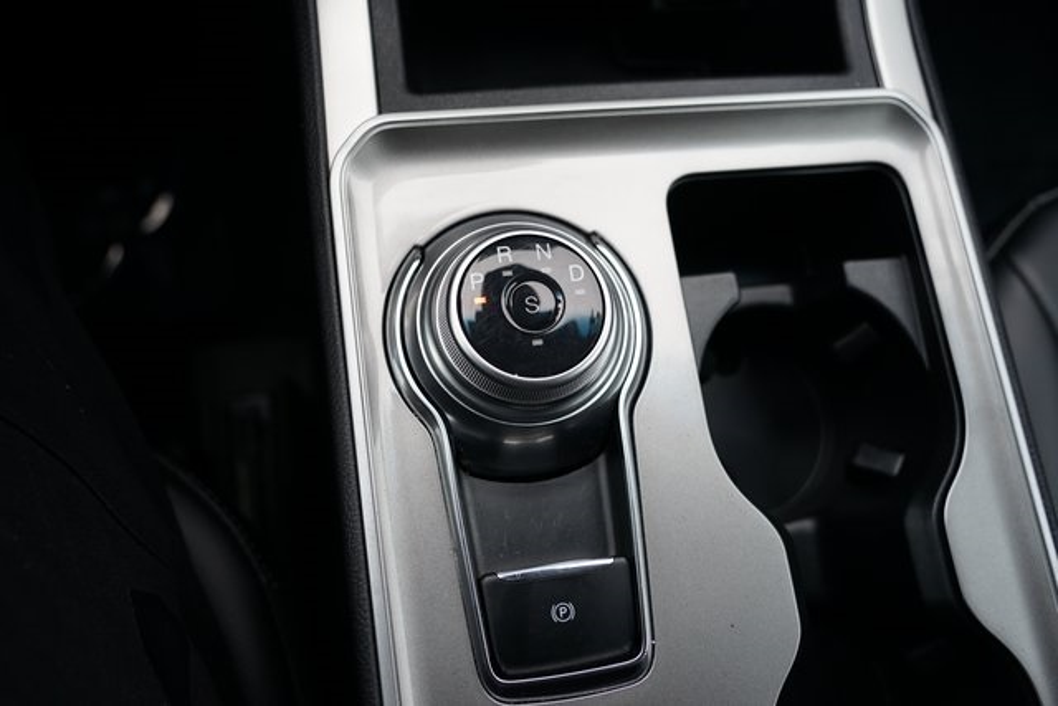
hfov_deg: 58.7
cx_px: 529
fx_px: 941
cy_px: 353
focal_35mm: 32
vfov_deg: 41.1
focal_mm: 32
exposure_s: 1/60
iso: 400
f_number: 4
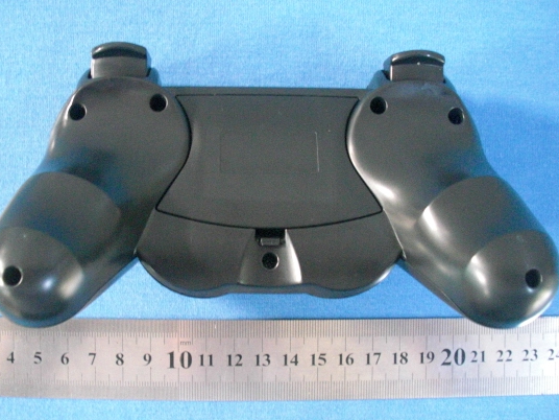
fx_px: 694
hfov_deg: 43.7
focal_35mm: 43
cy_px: 217
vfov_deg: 33.6
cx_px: 238
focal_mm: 6.3
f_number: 2.8
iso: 800
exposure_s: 1/8
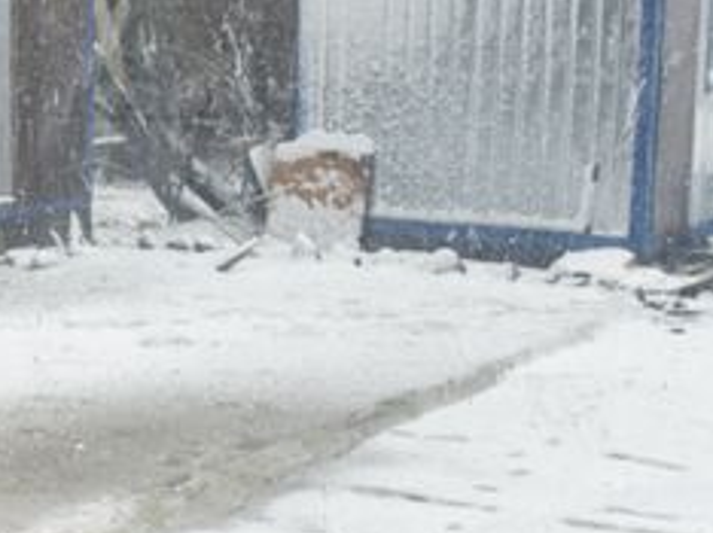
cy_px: 268
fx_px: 1626
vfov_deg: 18.6
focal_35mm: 79
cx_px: -15
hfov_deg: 23.6
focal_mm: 24
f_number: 8
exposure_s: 1/80
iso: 2000
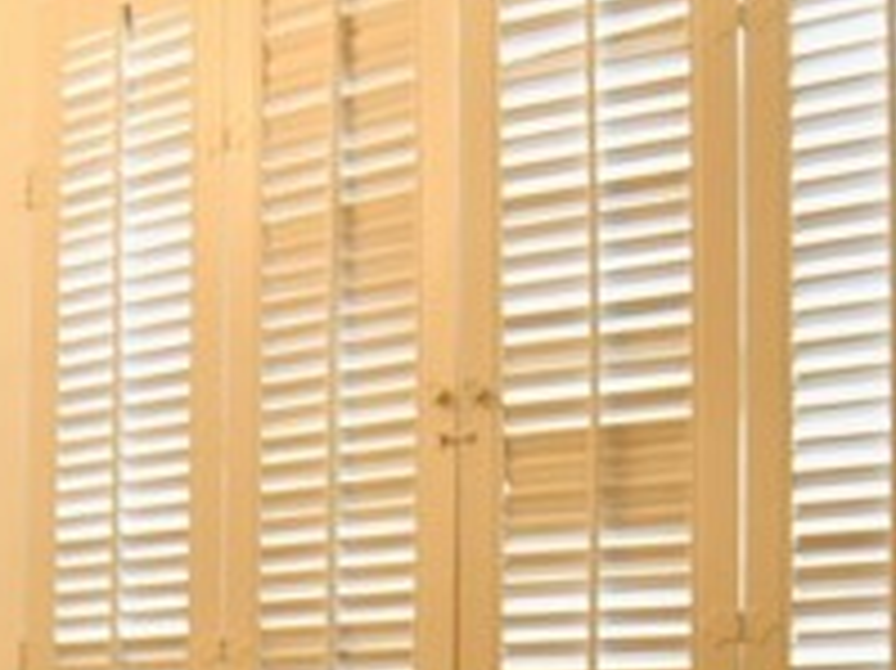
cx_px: -135
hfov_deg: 26.9
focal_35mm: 65
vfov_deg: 20.5
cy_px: 884
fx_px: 1681
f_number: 4.5
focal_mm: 14
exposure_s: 1/80
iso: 400
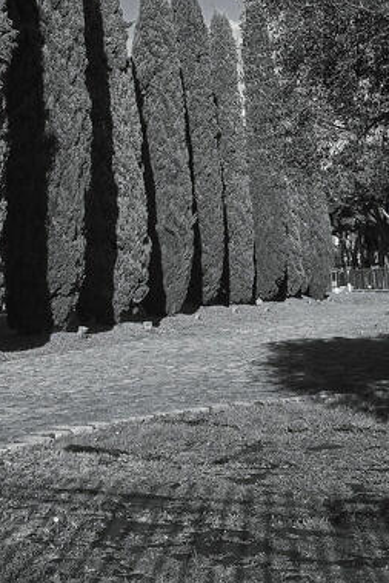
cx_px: 131
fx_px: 923
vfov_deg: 34.1
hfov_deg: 23.7
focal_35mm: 57
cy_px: 123
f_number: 11
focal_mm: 24
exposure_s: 1/60
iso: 400
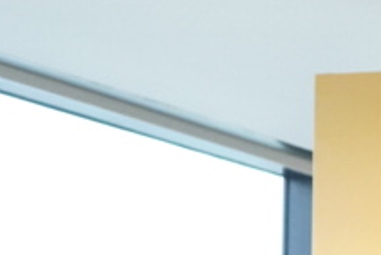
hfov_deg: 6.4
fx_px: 2997
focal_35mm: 283
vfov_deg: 4.7
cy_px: 689
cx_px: 1318
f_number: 4
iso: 4000
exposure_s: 1/250
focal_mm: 37
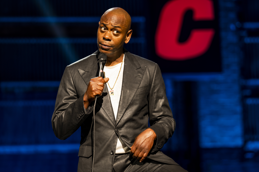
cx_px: 130
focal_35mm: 171
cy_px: 86
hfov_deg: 12.0
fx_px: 1230
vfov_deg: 8.0
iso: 1600
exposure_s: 1/60
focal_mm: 171
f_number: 3.5
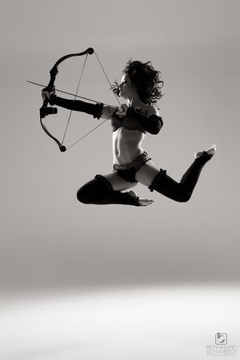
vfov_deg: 41.1
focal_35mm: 48
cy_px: 180
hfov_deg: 28.0
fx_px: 481
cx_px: 120
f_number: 10
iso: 400
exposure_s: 1/160
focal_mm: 48
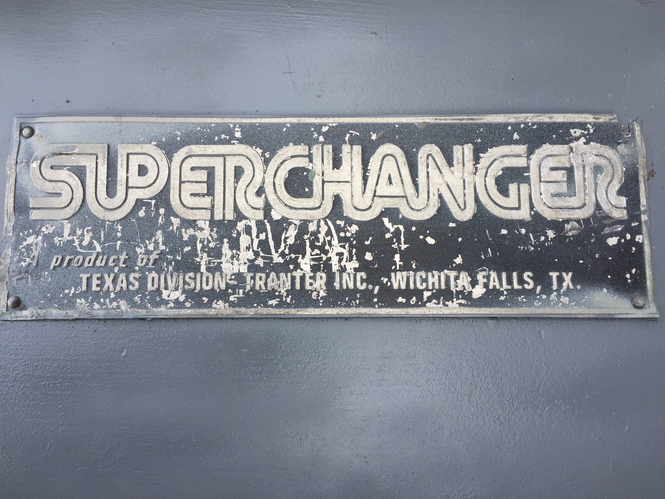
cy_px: 250
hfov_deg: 61.7
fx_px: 557
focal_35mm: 29
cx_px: 332
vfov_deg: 48.2
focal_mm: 4.15
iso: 32
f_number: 2.2
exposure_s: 1/214
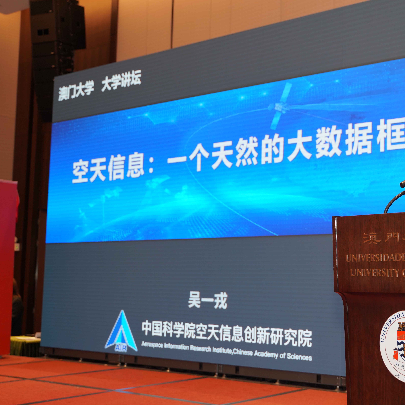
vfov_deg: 31.6
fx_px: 715
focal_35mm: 54
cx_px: 311
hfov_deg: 31.0
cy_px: 212
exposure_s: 1/250
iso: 640
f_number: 2.8
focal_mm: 39
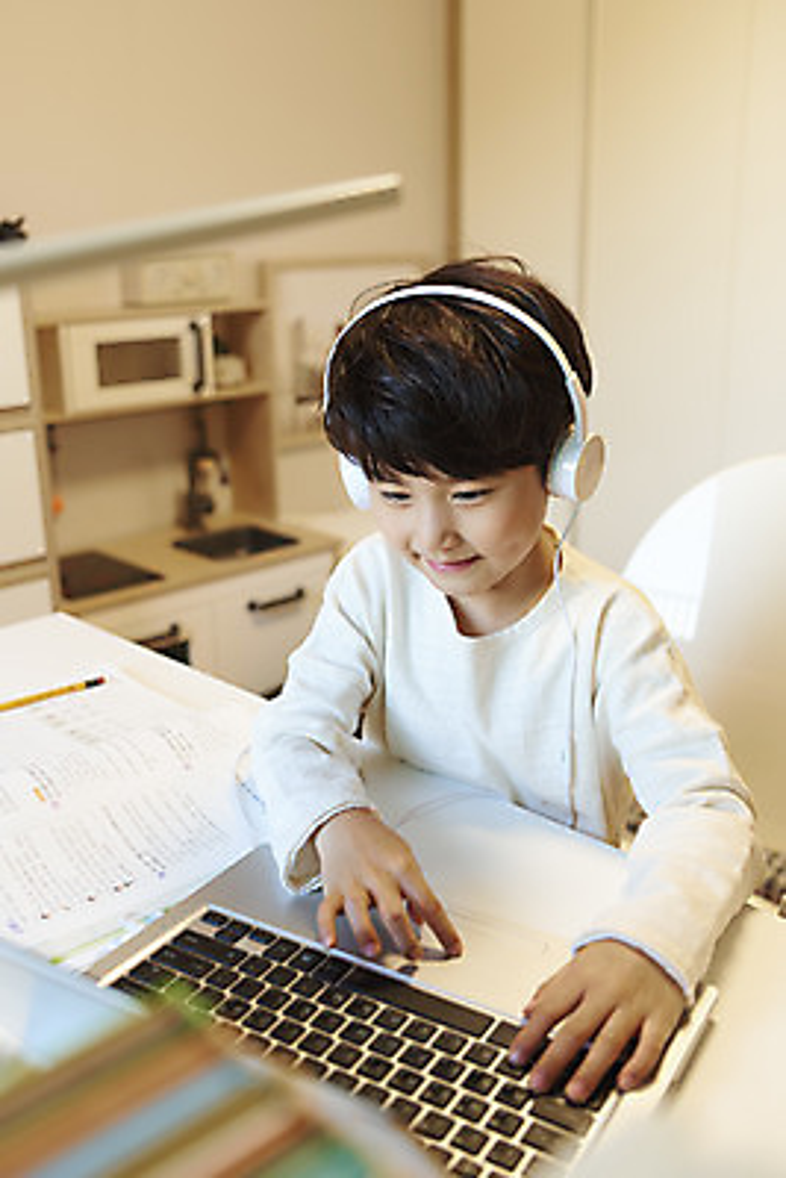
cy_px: 589
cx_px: 393
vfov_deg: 54.4
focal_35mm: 35
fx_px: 1145
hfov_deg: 37.9
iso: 400
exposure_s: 1/100
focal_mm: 35
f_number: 2.8
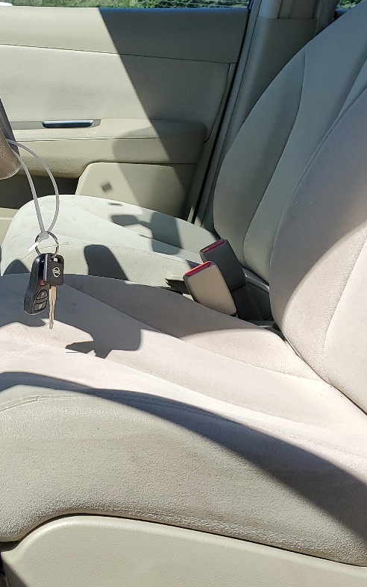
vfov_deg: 35.9
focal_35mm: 56
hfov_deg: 22.8
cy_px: 195
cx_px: 66
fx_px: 896
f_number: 1.5
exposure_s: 1/2500
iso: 50
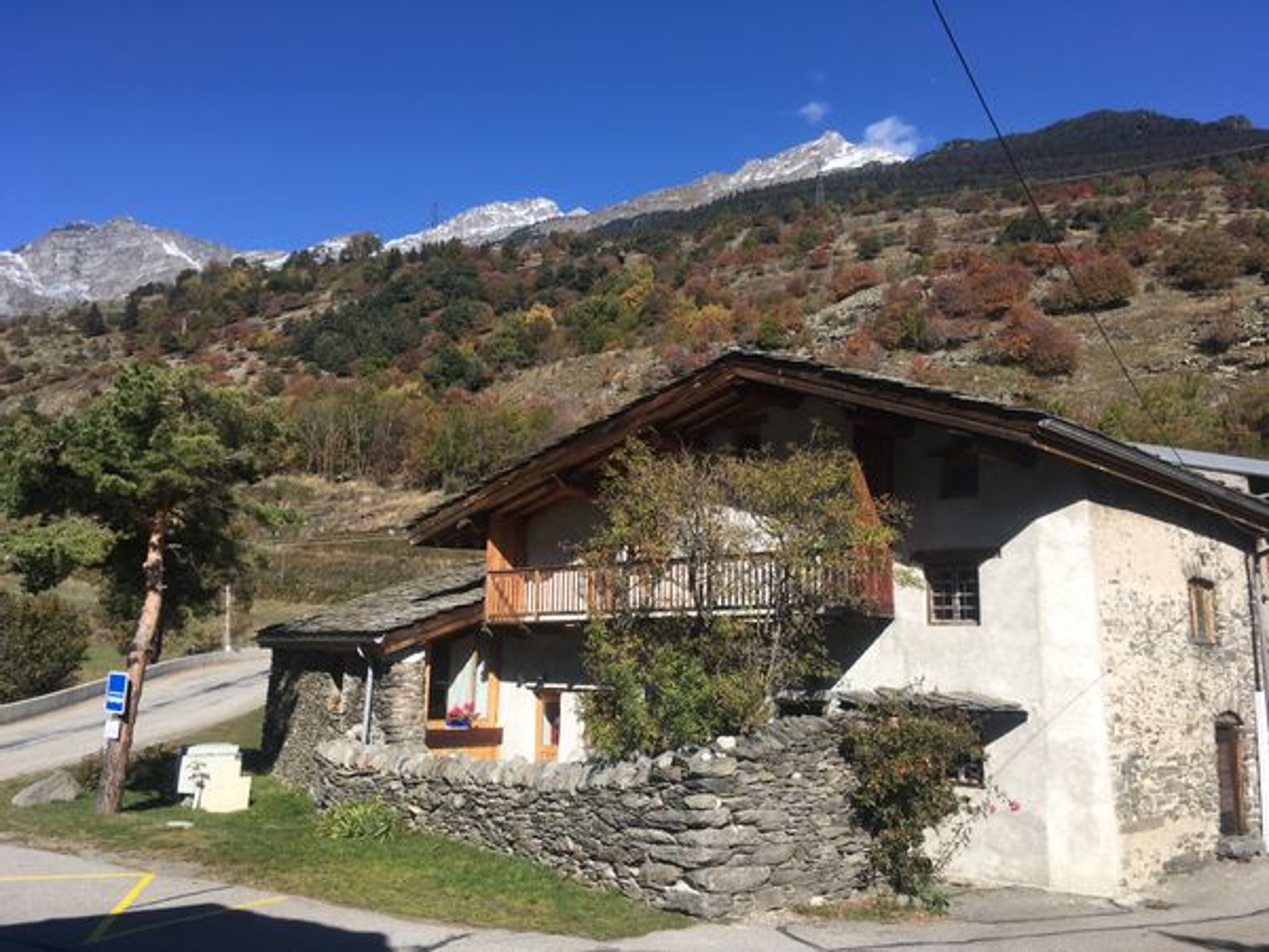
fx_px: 1063
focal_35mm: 29
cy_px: 476
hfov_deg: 61.7
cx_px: 634
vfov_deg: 48.2
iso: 25
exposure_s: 1/1672
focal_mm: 4.15
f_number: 2.2
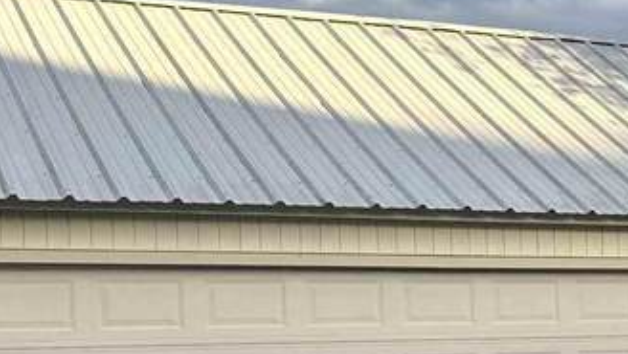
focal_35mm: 102
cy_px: 350
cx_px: 913
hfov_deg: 18.7
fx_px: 1700
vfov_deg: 11.8
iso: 80
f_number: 1.78
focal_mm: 6.86
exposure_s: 1/1157
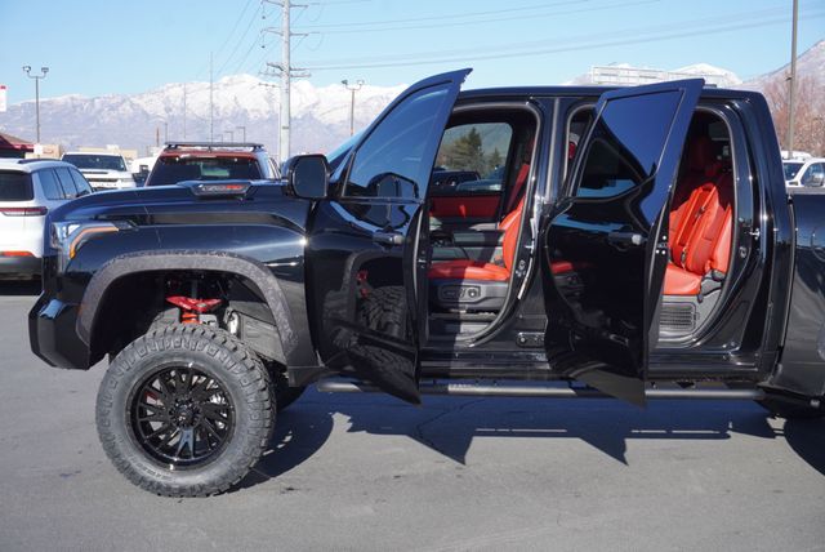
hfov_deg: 43.6
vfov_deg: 29.9
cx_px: 412
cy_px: 276
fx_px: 1032
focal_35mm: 45
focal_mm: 30
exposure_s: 1/125
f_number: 9
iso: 100
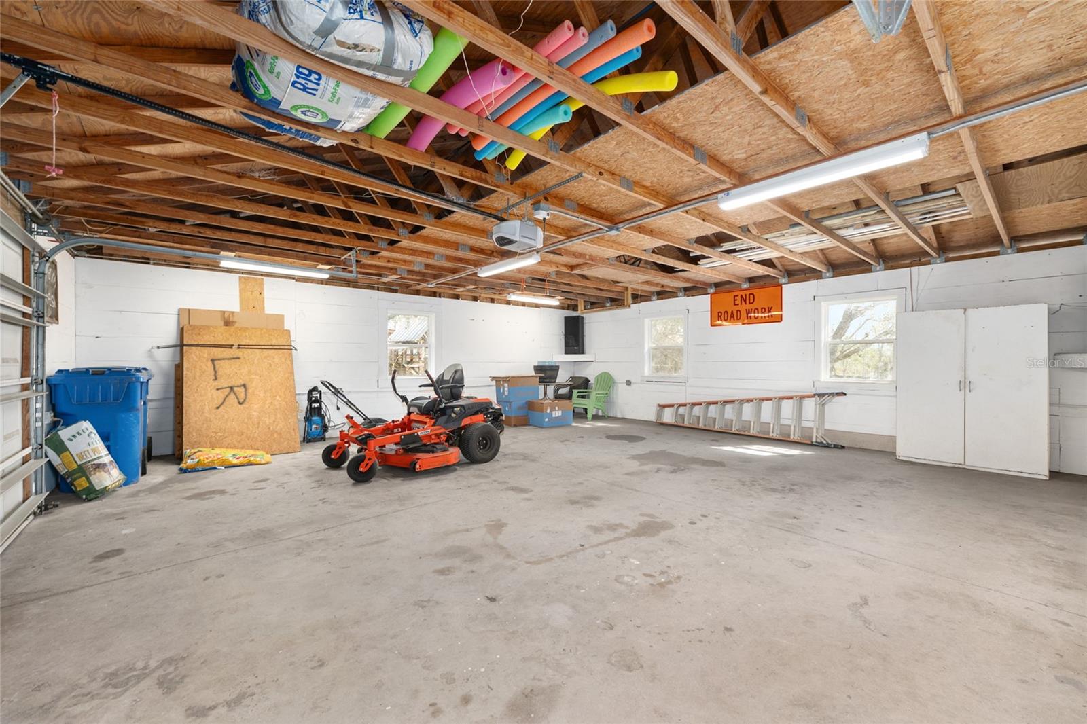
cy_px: 362
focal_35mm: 14
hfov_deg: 104.3
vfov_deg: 81.2
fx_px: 423
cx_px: 544
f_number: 7.1
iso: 400
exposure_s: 1/4
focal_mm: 14
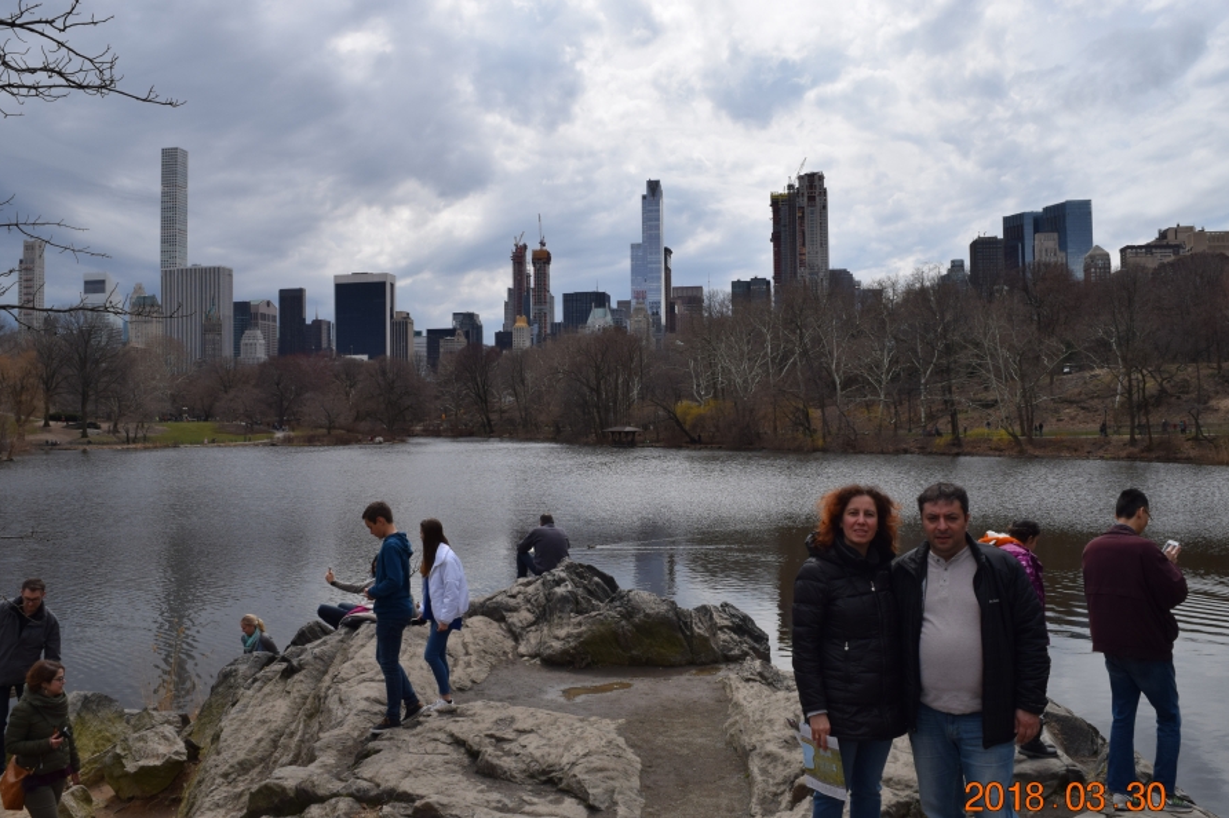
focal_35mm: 31
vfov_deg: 42.3
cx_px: 594
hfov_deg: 60.3
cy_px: 398
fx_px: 1058
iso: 200
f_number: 11
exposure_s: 1/500
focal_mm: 18
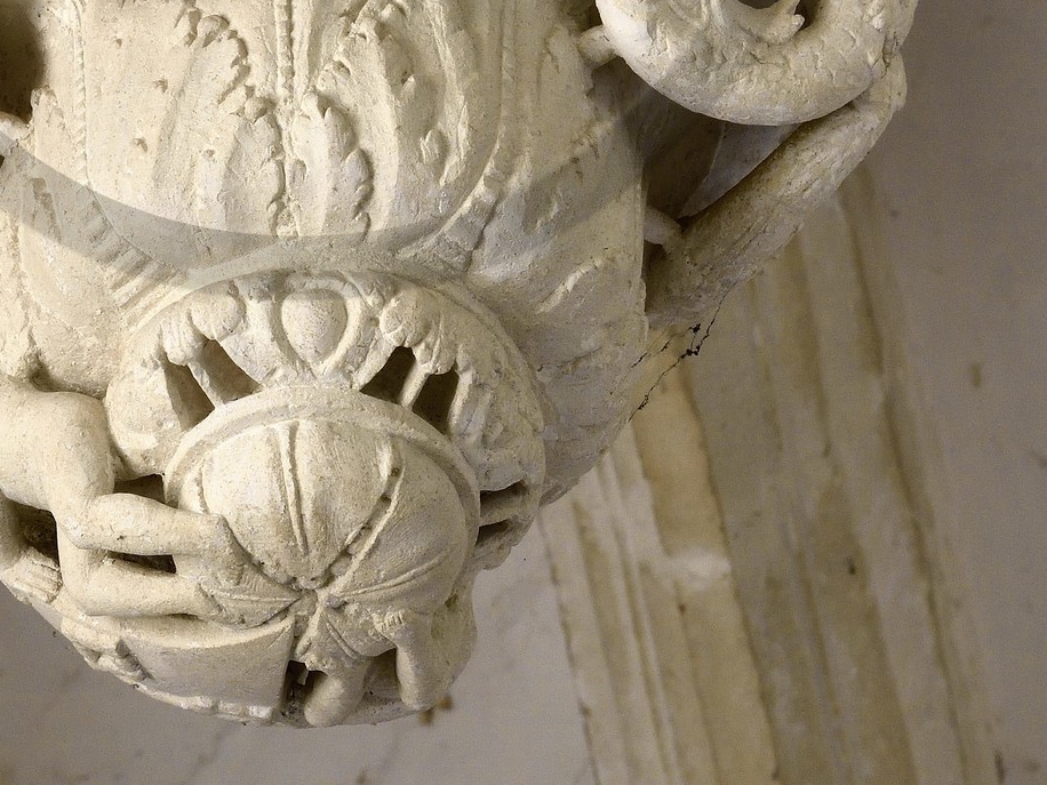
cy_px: -237
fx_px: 10677
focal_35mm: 353
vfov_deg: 4.2
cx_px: 298
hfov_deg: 5.6
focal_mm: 140
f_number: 10
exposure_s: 1/60
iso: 1600
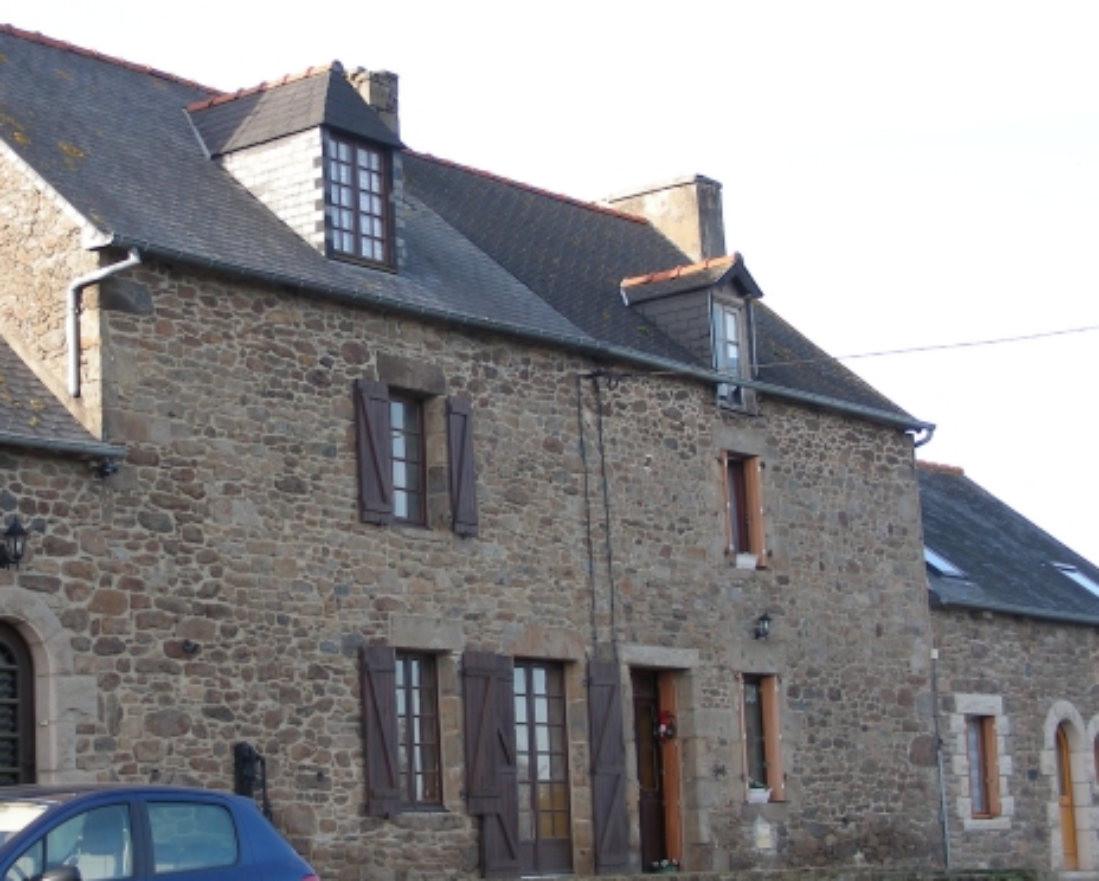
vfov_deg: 20.2
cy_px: 431
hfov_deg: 24.9
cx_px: 369
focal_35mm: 76
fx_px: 2474
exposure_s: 1/126
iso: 50
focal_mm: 8.8
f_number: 3.5
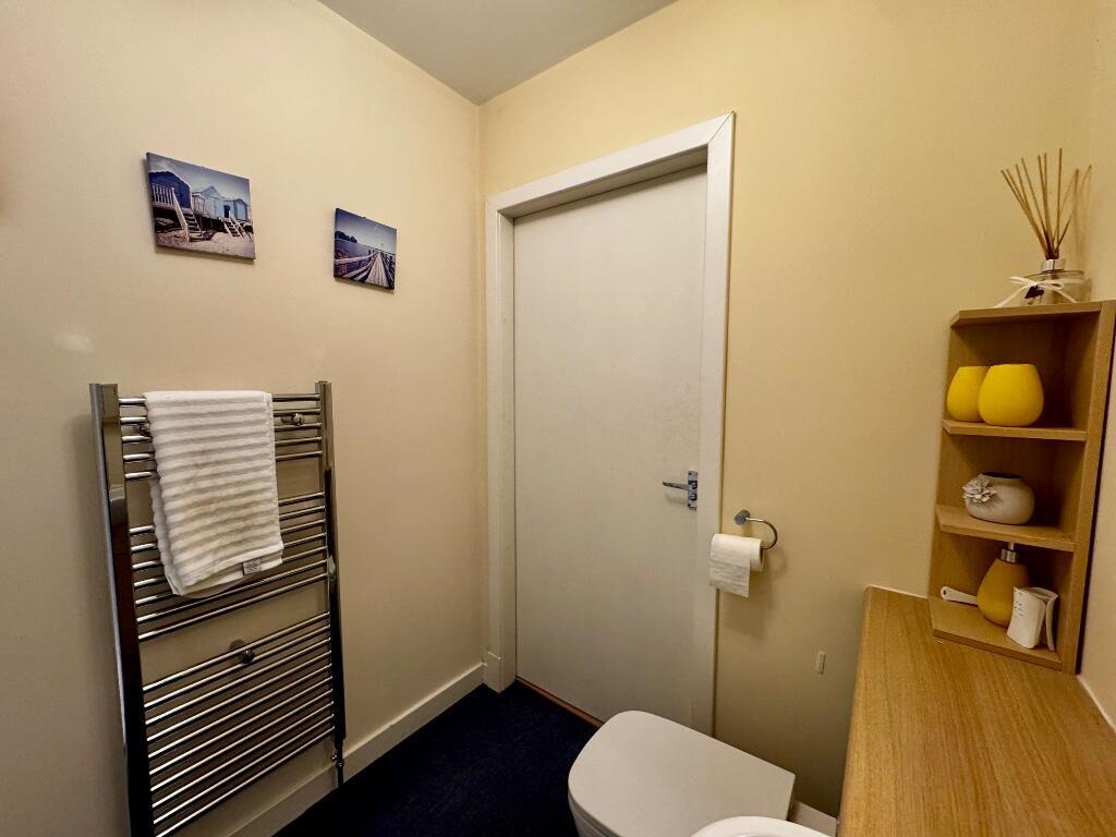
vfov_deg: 85.7
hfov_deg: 102.1
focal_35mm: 14
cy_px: 418
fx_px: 451
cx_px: 558
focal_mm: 2.22
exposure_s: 1/50
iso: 250
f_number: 2.2
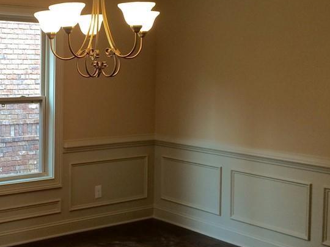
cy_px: 99
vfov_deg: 26.5
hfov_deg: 33.3
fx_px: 524
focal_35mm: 55
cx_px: 39
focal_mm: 4.15
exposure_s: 1/30
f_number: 2.2
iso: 32
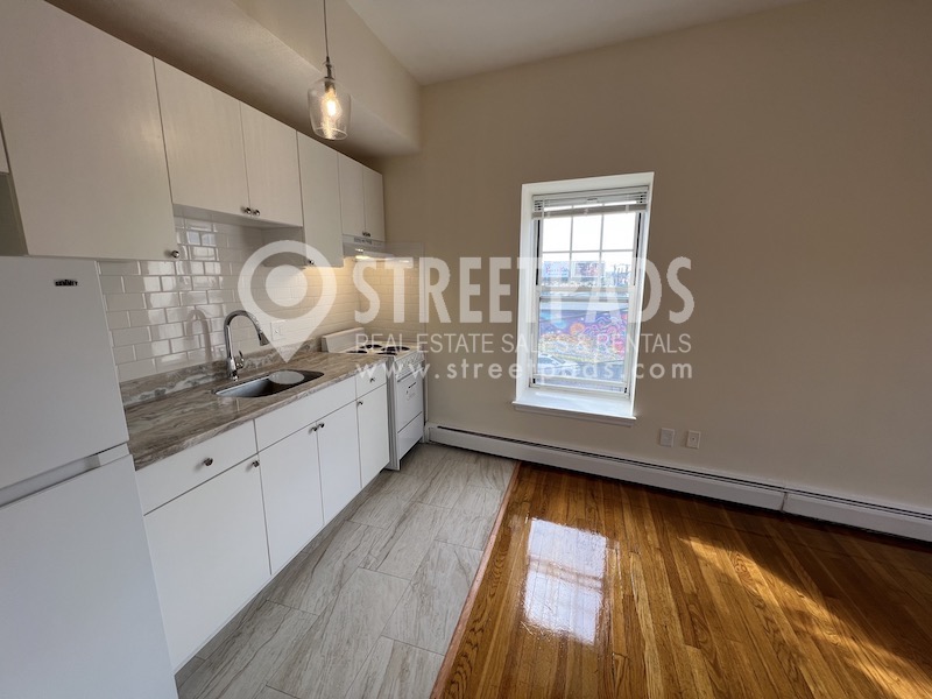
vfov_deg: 89.9
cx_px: 466
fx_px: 350
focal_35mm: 13
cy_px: 350
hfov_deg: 106.2
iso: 32
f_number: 1.8
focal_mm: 1.57
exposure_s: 1/139
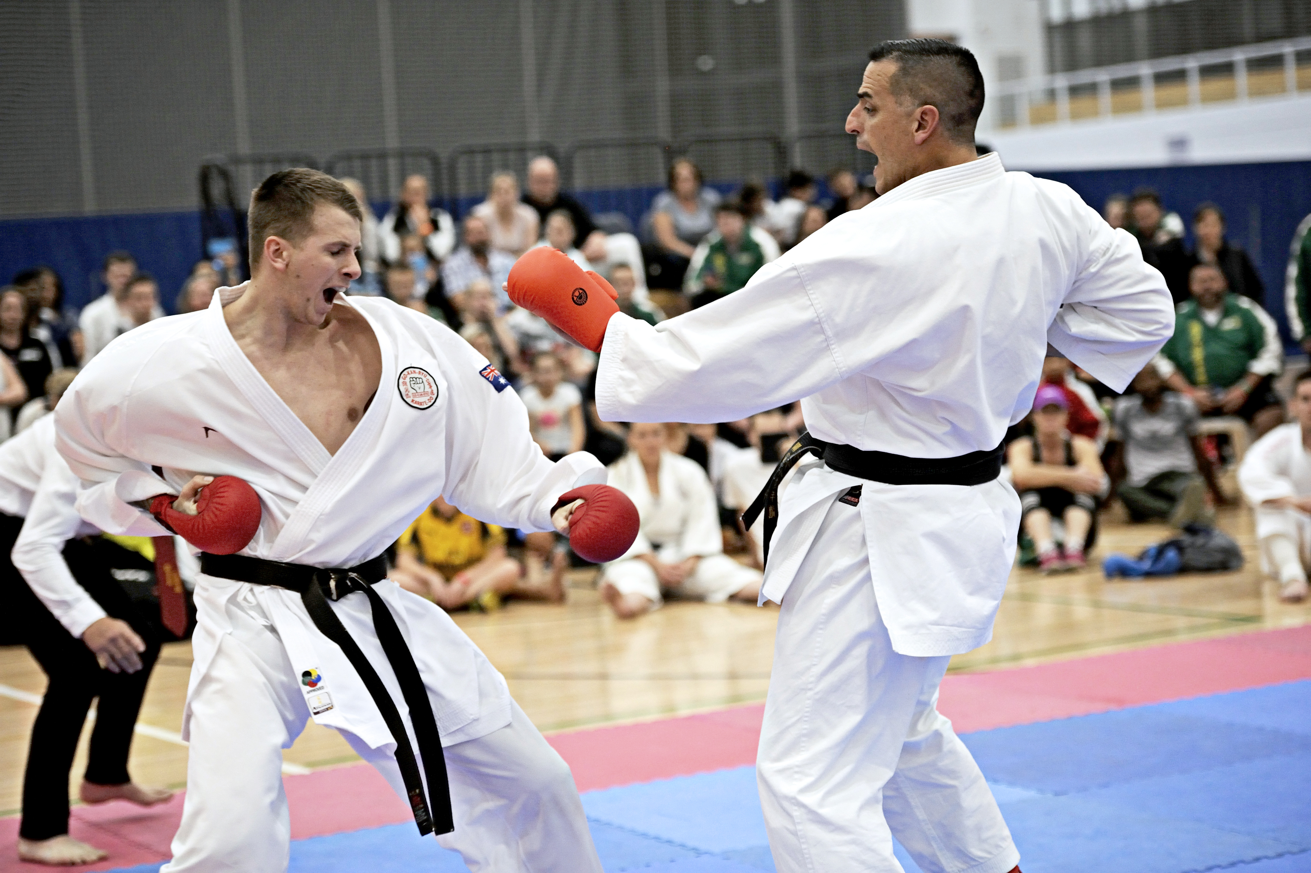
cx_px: 656
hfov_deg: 23.9
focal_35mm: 85
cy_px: 436
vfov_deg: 16.1
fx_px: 3093
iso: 2000
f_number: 2.8
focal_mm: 85
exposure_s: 1/640
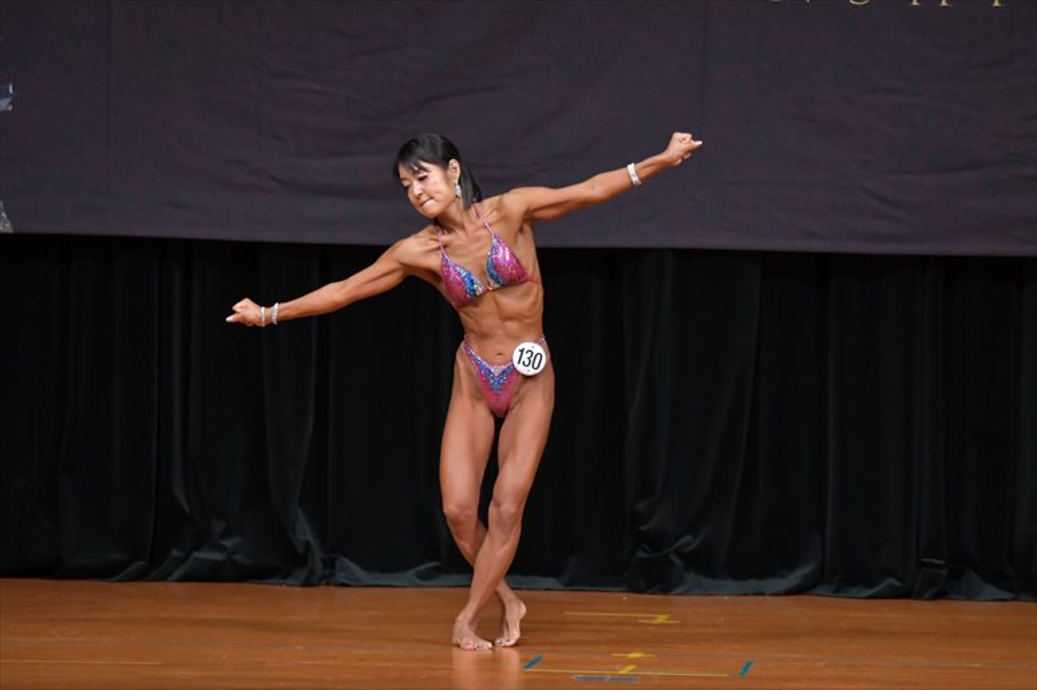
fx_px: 8206
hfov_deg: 7.2
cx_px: 518
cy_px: 345
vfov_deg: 4.8
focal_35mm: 285
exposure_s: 1/400
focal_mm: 190
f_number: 5.6
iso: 4000
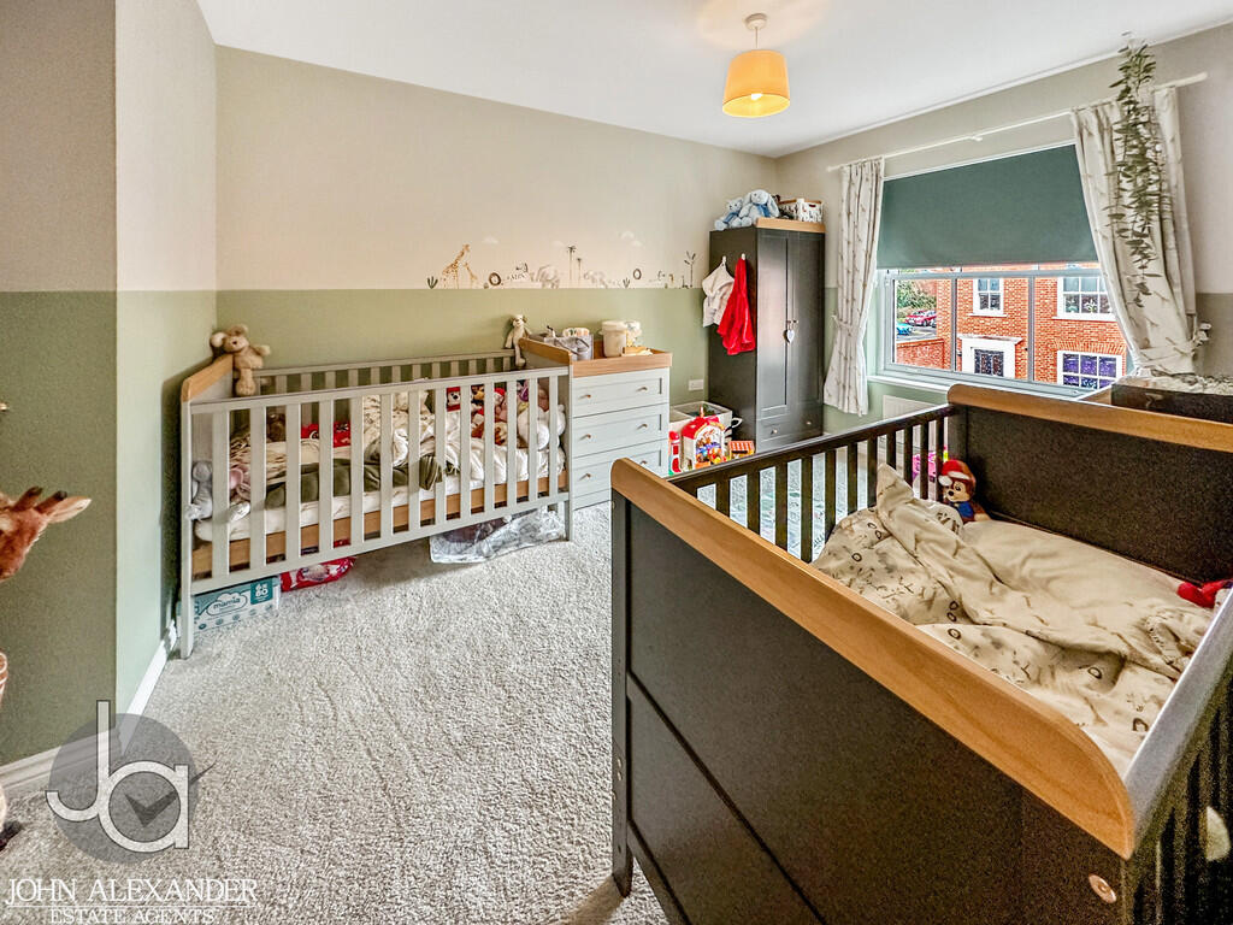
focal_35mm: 14
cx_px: 616
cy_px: 462
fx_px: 499
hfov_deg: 102.1
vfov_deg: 85.7
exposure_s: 1/50
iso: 320
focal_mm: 2.22
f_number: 2.2
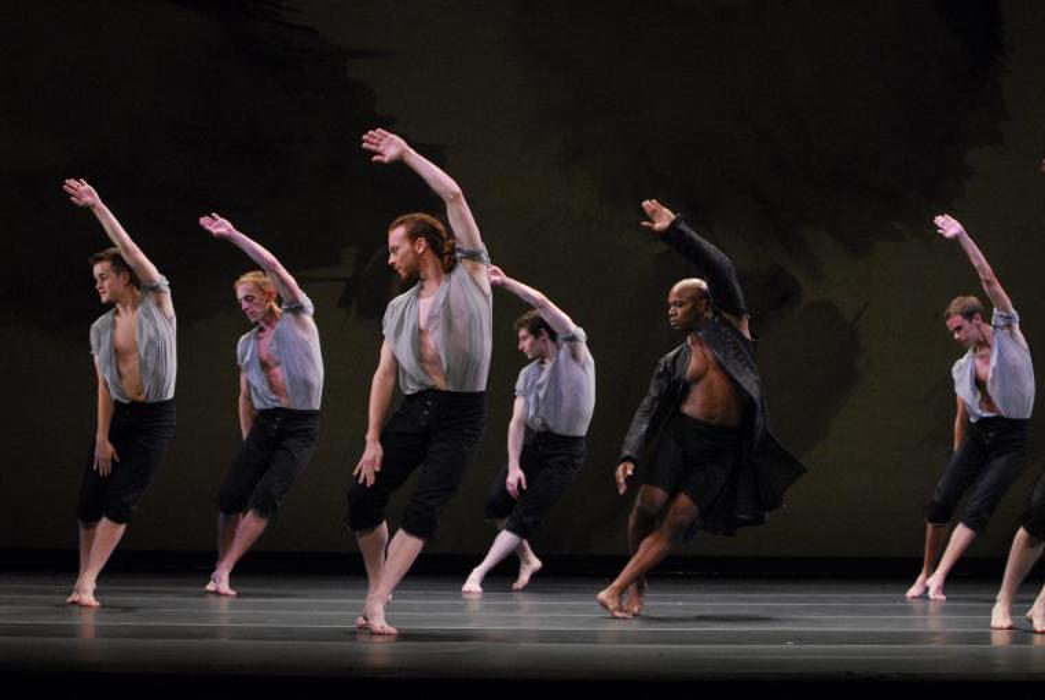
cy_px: 350
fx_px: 3488
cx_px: 522
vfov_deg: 11.5
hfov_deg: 17.0
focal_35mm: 120
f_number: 2.8
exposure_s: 1/125
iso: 1000
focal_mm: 80
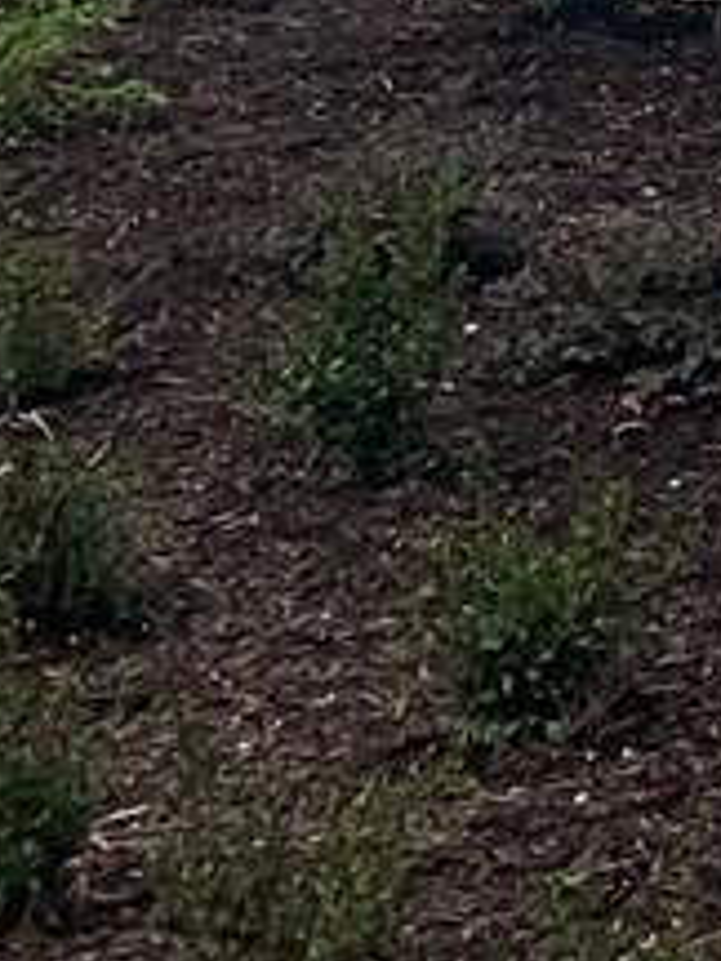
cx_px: 2564
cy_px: -1588
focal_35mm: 193
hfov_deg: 6.6
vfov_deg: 8.9
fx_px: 5360
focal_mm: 4.25
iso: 25
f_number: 1.8
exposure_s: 1/3650
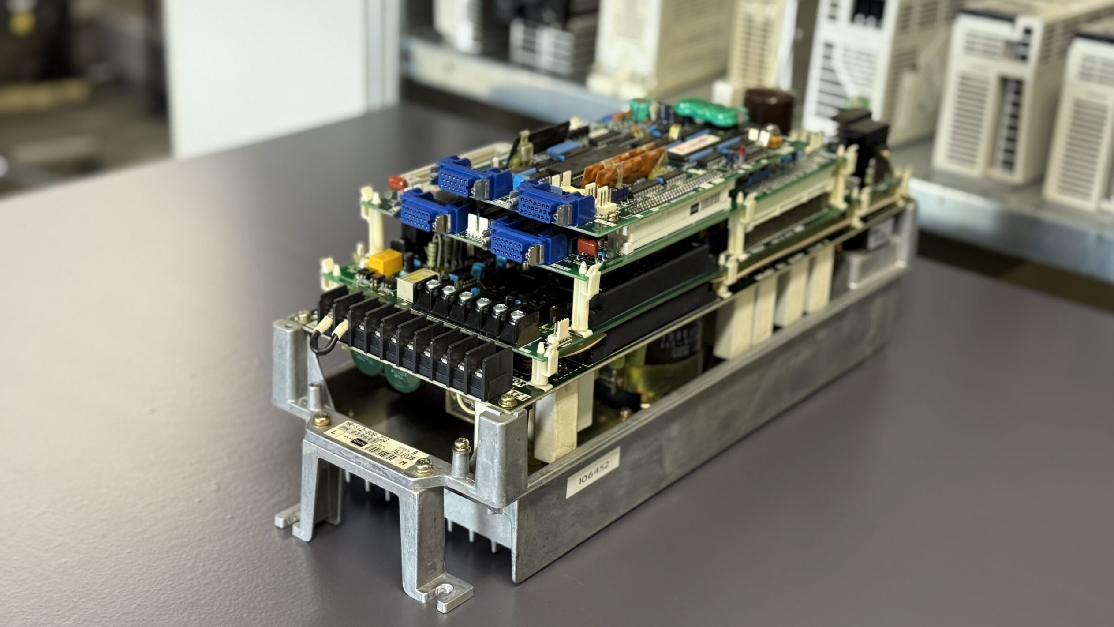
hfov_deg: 39.2
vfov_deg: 22.6
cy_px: 302
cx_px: 562
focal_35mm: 53
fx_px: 1566
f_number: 1.78
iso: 160
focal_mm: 6.76
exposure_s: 1/50
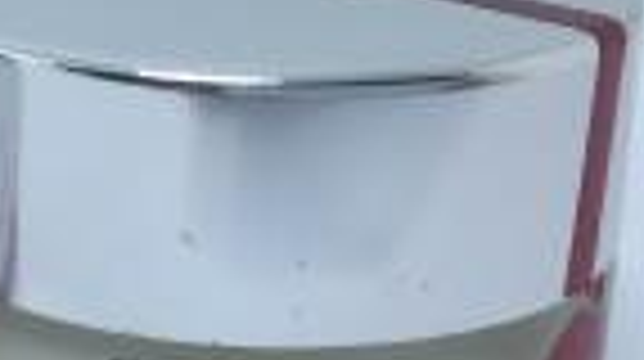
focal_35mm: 99
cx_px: -185
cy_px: 81
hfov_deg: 19.9
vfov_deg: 12.1
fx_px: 1688
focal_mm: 4.15
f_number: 2.2
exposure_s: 1/353
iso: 32
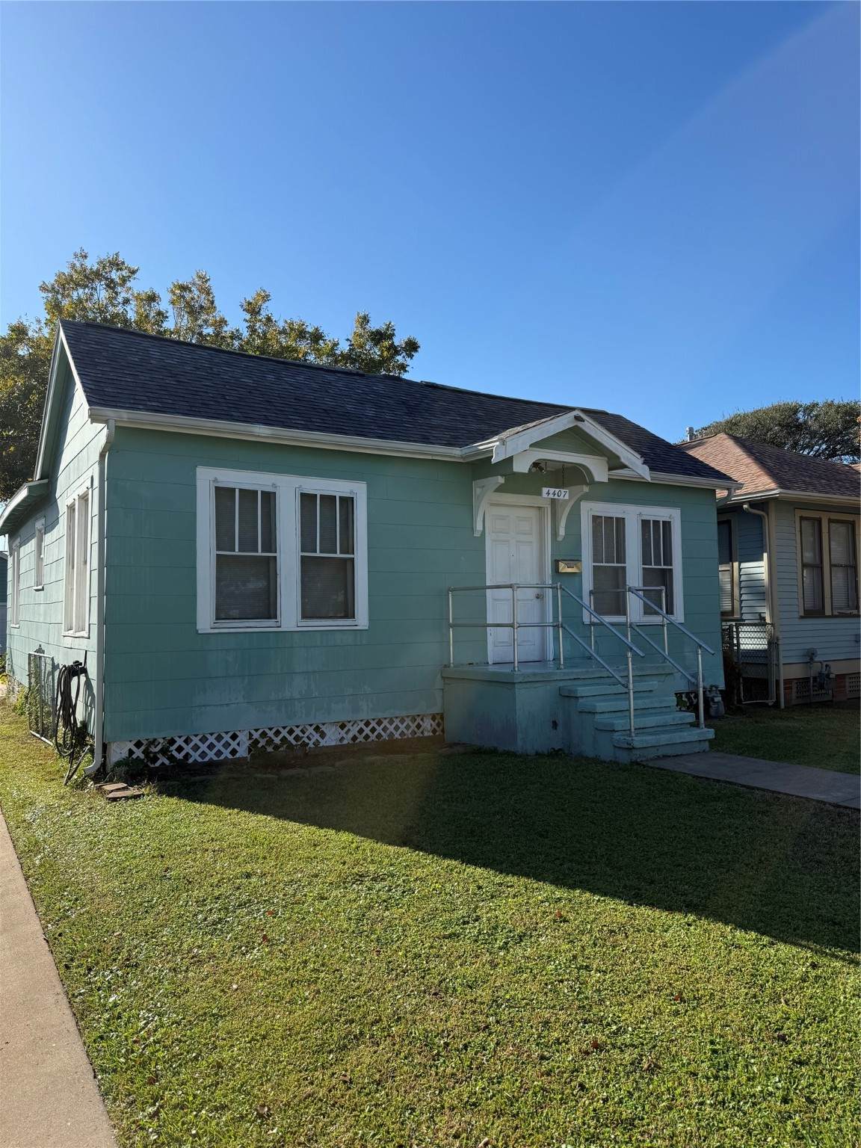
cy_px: 574
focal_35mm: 24
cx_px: 430
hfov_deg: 56.8
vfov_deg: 71.6
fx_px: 796
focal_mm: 6.76
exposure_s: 1/3145
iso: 80
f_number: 1.78
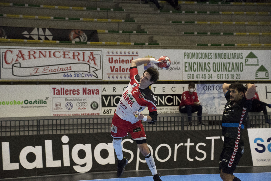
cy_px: 90
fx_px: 903
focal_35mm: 120
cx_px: 136
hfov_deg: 17.1
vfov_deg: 11.4
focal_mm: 80
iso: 3200
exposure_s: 1/800
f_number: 5.3
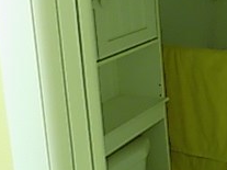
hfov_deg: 22.5
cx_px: 340
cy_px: 4
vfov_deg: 20.1
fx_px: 465
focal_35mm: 71
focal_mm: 4
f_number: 3.1
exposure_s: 1/30
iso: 280
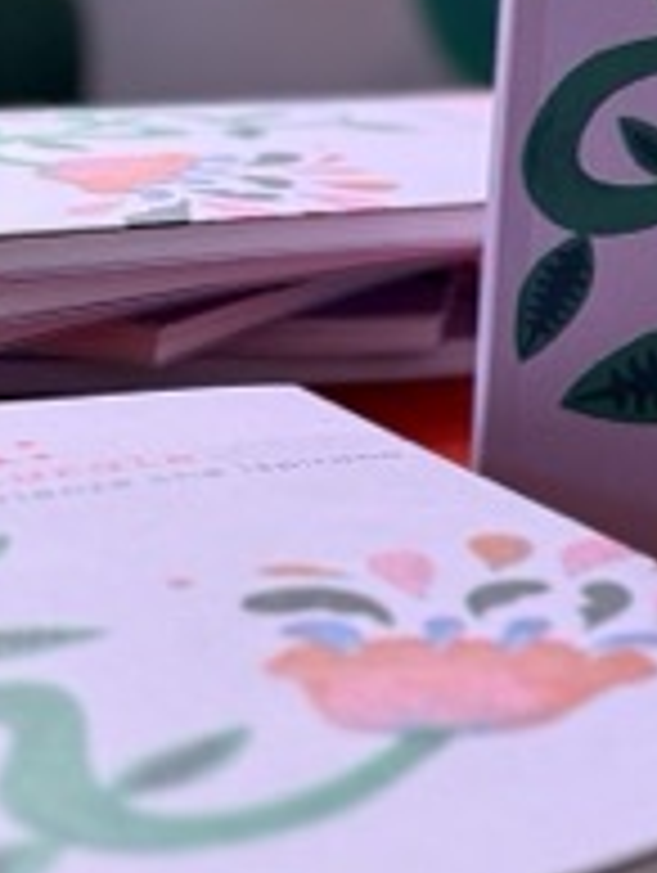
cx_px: 1066
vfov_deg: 22.0
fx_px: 1995
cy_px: -279
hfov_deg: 16.5
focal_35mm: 79
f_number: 1.78
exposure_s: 1/50
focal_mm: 6.76
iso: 320
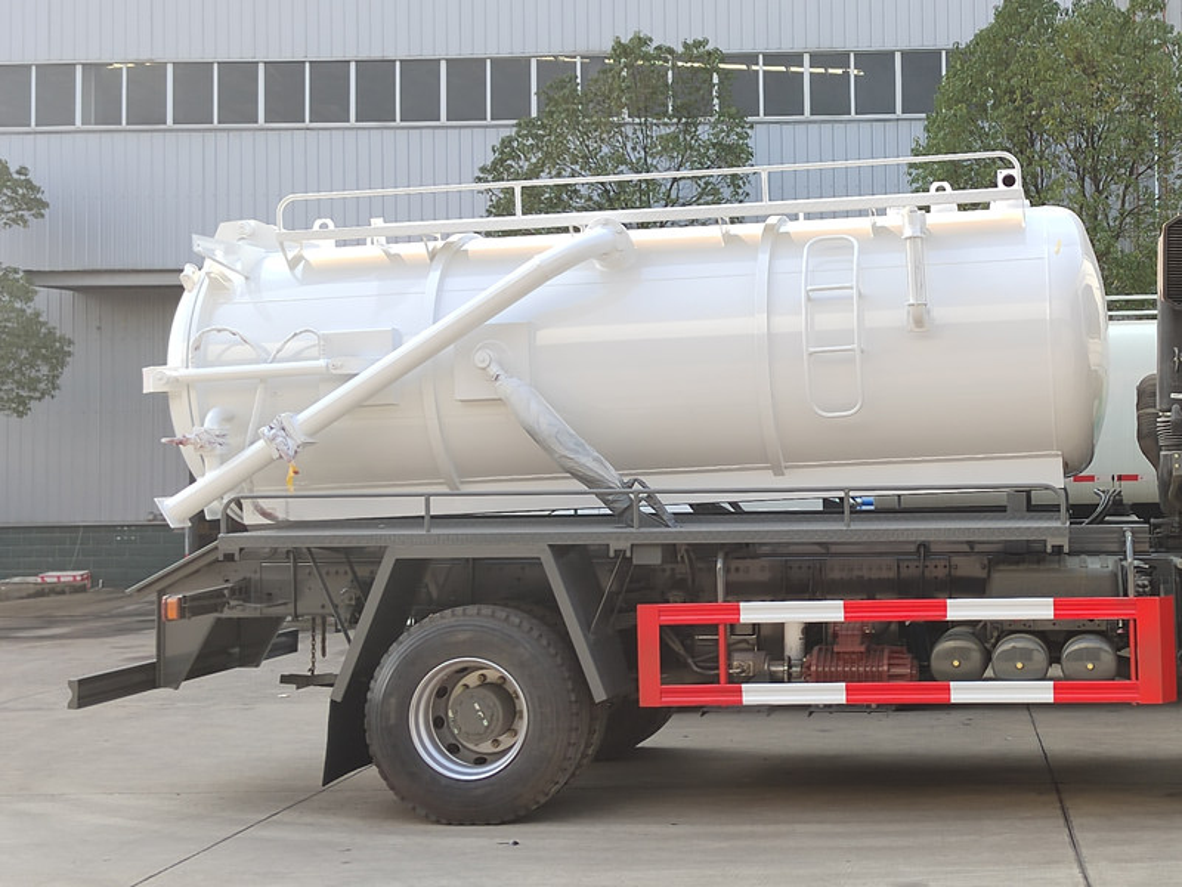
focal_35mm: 31
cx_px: 591
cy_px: 444
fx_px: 1059
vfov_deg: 45.4
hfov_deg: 58.4
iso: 338
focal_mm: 5.52
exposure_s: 1/863
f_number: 1.9
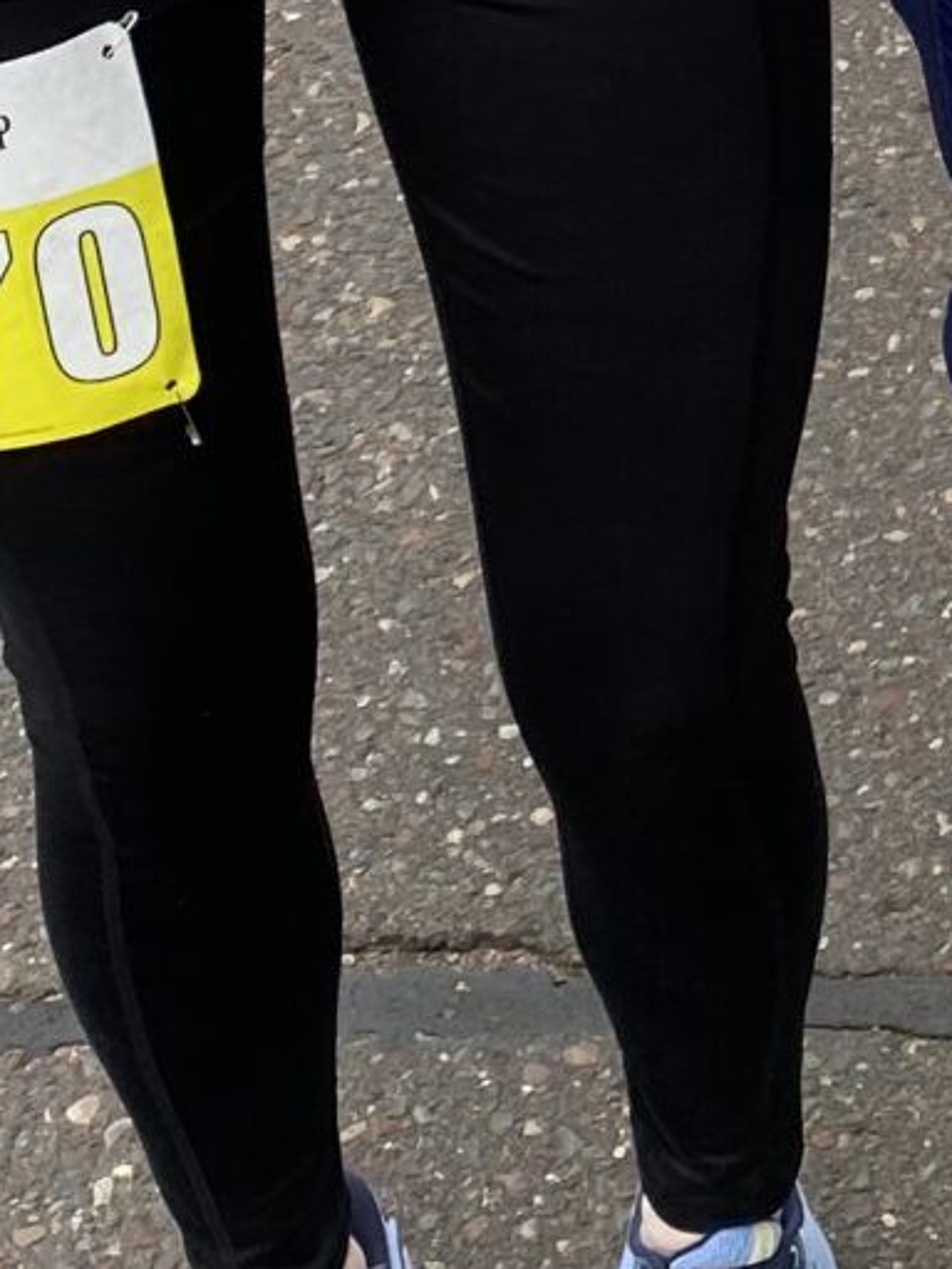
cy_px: -711
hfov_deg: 10.9
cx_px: 1483
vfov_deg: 14.1
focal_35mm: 130
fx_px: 4767
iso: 32
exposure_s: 1/122
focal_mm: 4.25
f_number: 1.8
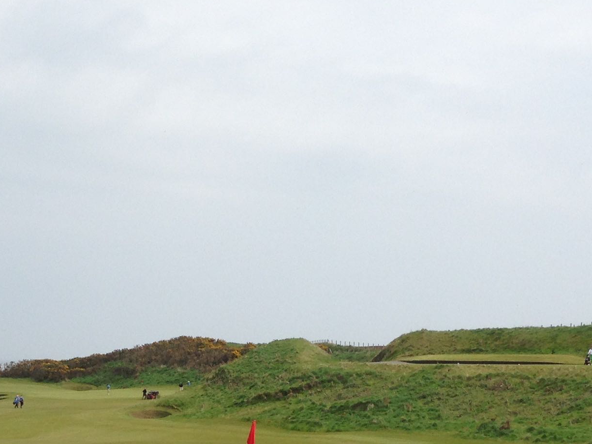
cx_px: 28
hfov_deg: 21.6
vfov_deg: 16.2
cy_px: 510
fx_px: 1505
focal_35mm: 88
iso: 50
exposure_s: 1/2358
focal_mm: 4.13
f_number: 2.4
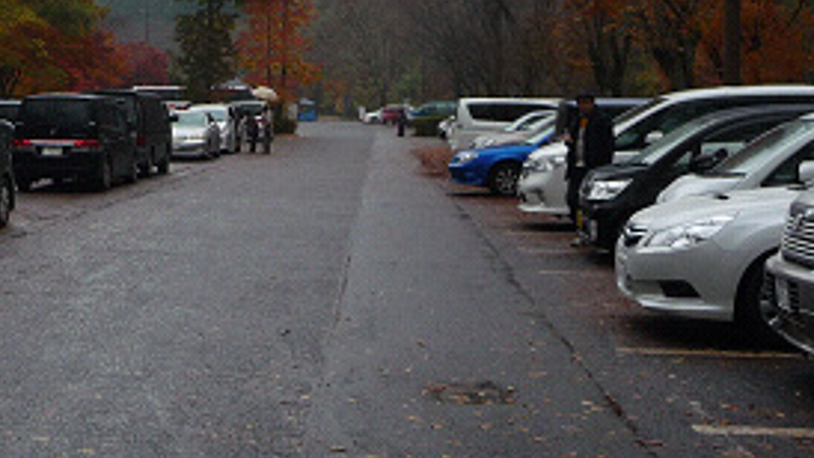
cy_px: 43
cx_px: 114
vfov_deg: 18.2
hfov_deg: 31.2
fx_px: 1403
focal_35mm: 65
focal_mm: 4.7
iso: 100
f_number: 3.3
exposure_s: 1/125
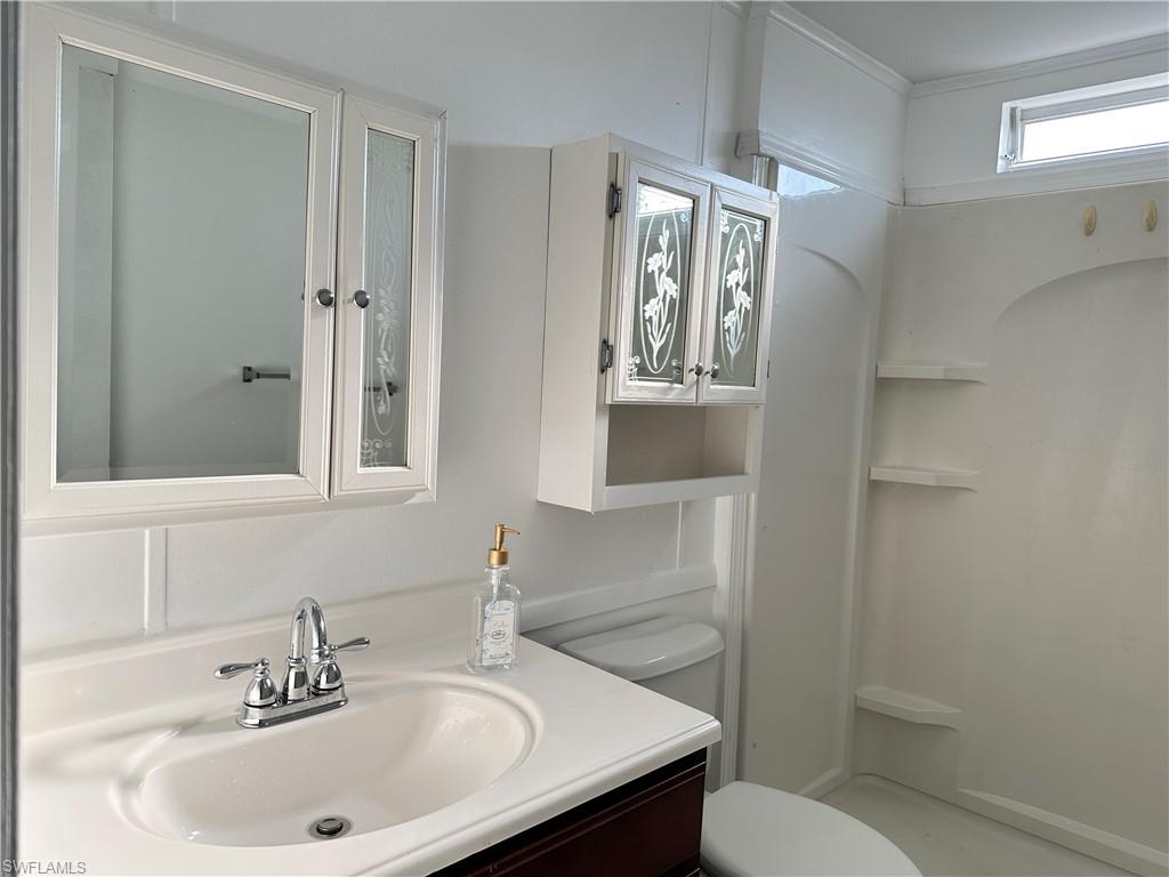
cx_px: 584
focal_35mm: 24
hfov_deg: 71.6
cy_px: 438
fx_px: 810
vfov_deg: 56.8
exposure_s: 1/293
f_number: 1.78
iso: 80
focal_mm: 6.86
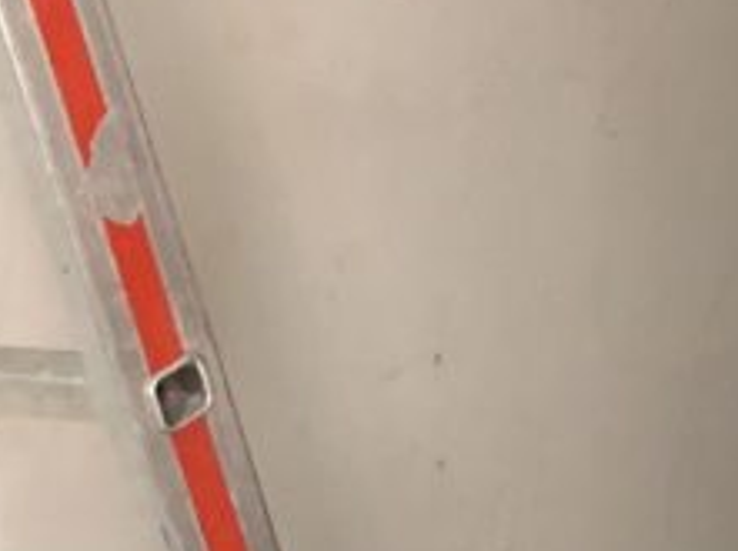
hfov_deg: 12.8
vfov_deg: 10.8
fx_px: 2767
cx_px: 1580
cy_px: -367
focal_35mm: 130
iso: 100
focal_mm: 4
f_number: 1.8
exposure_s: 1/14
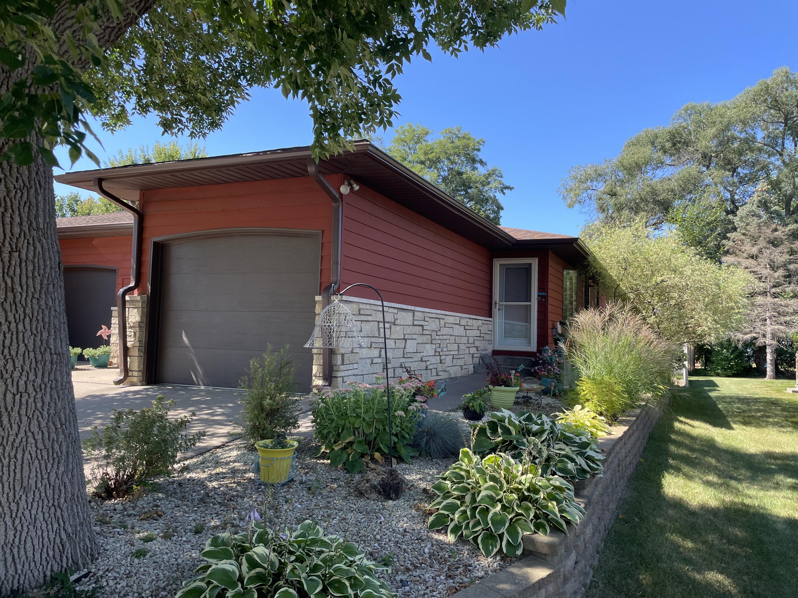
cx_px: 399
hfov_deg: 67.3
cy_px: 299
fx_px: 599
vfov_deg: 53.1
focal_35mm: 26
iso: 32
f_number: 1.6
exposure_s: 1/868
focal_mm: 4.2
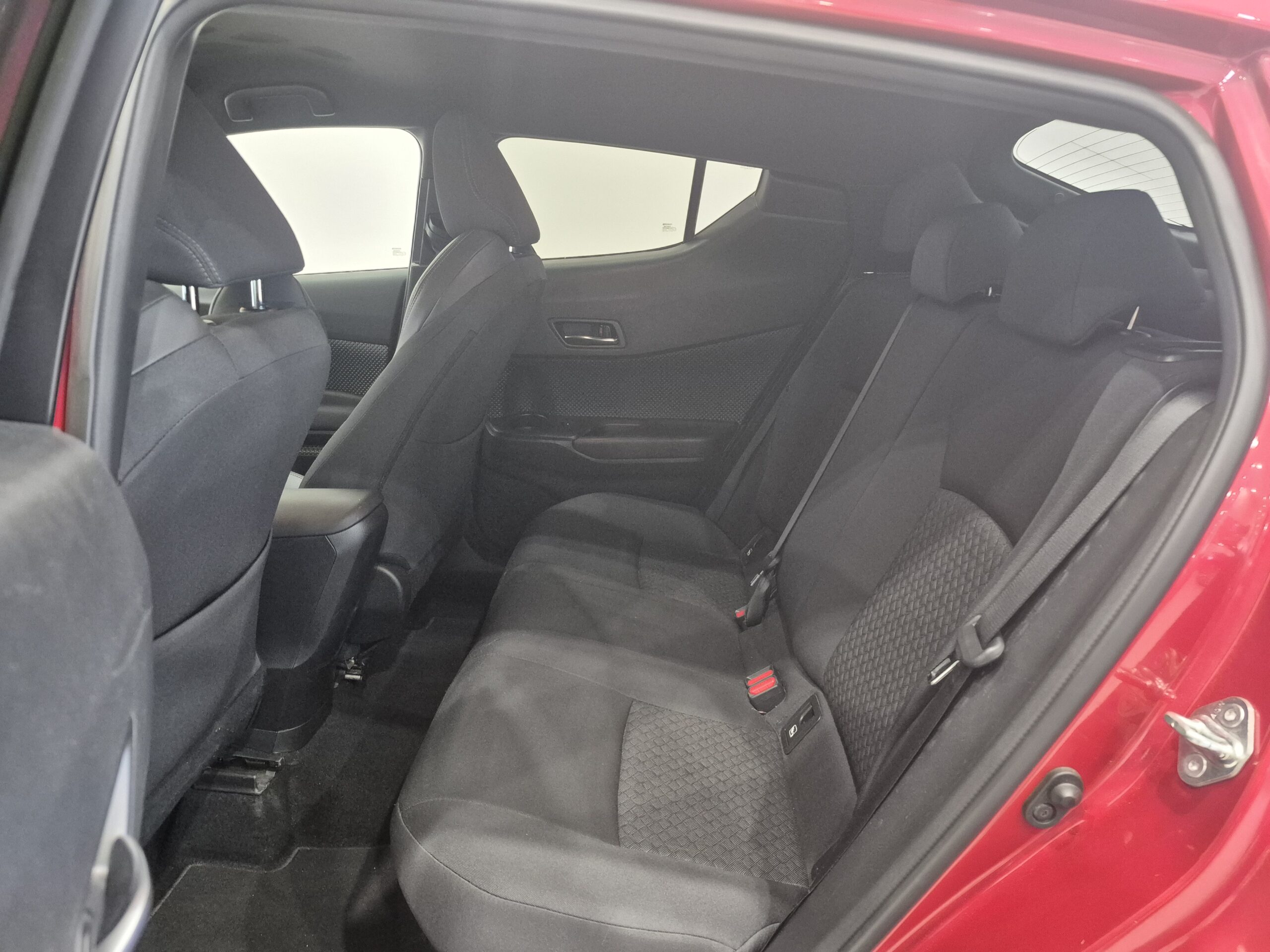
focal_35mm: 23
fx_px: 844
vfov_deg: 58.9
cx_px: 635
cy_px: 476
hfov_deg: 73.9
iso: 1600
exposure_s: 1/100
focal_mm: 5.4
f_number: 1.8
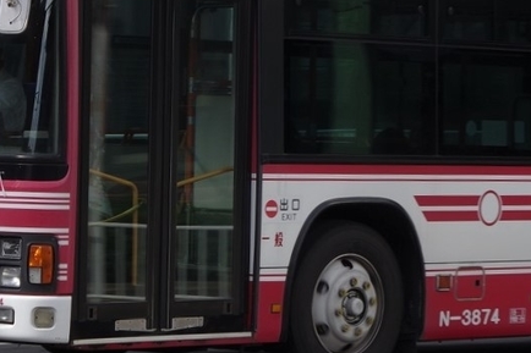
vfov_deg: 8.3
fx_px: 2447
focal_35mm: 166
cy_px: 97
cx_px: 421
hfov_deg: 12.3
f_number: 10
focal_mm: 40
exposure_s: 1/125
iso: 200
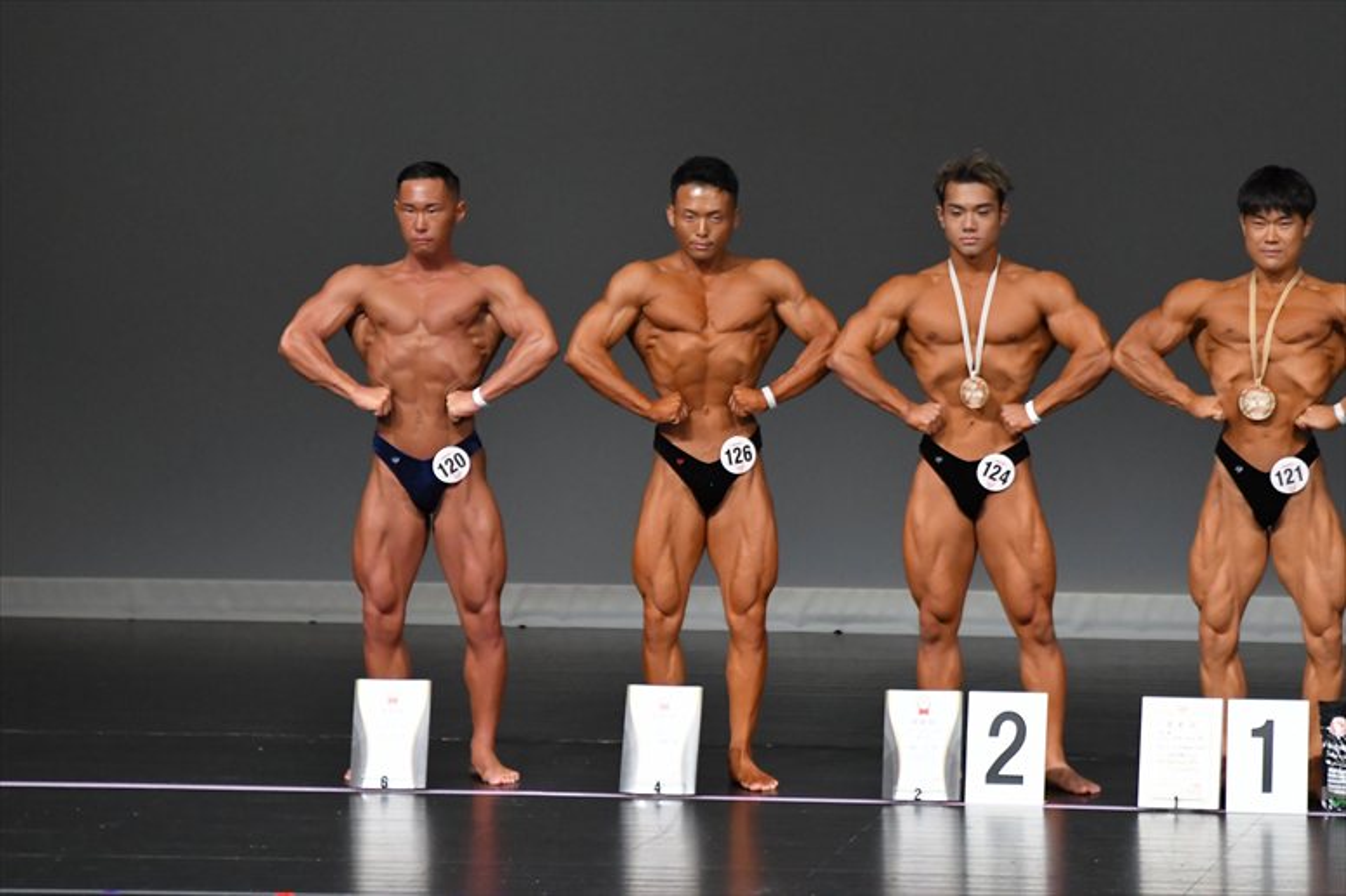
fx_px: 11772
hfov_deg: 6.5
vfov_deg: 4.4
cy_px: 448
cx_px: 673
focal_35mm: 315
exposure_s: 1/400
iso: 5000
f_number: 5.6
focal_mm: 210
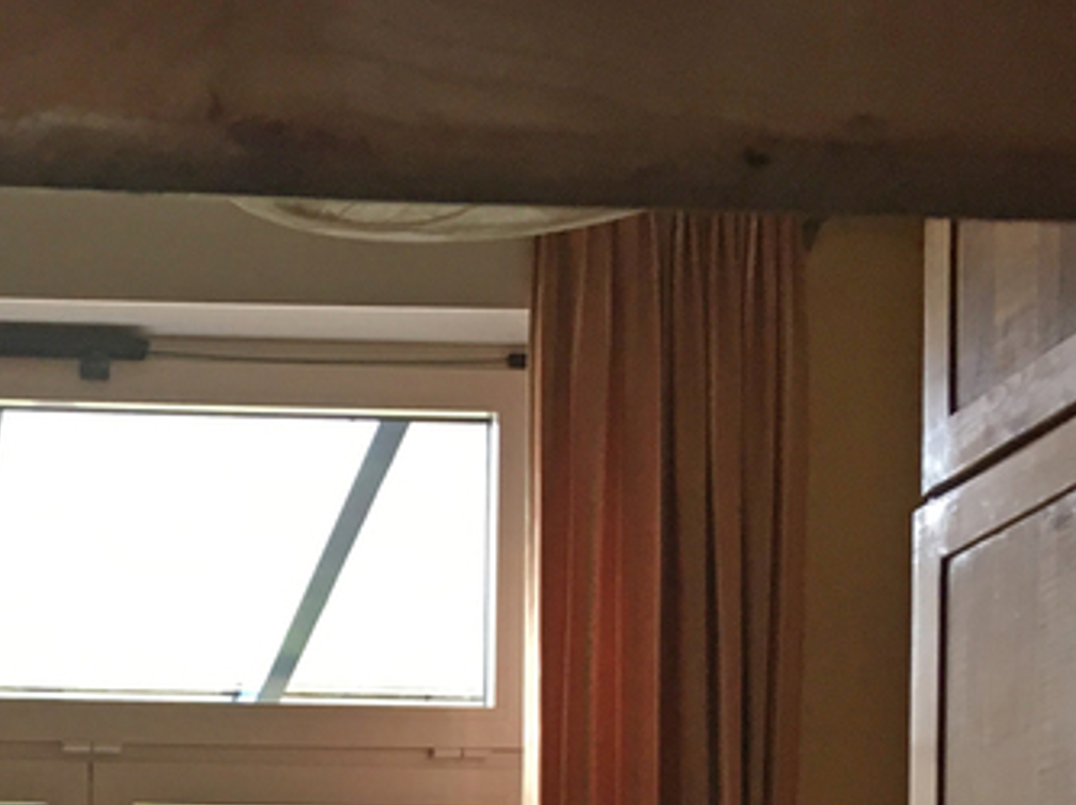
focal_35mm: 89
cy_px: 1208
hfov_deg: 21.3
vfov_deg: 15.3
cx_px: -3
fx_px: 2764
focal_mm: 4.15
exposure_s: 1/33
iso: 100
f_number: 2.2
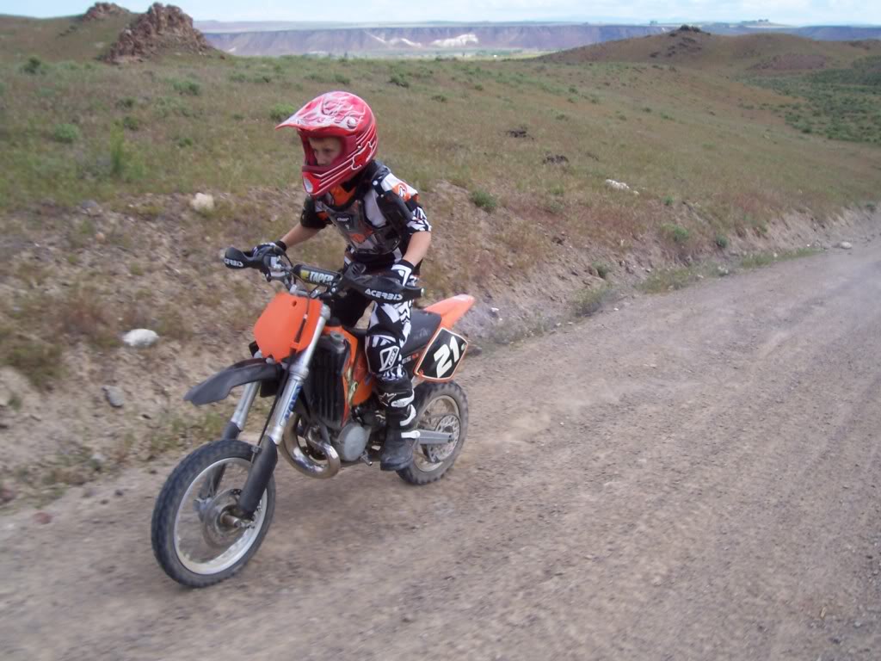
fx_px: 865
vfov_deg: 41.8
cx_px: 440
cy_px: 330
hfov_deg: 54.0
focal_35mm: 34
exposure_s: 1/350
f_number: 5.6
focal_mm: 5.6
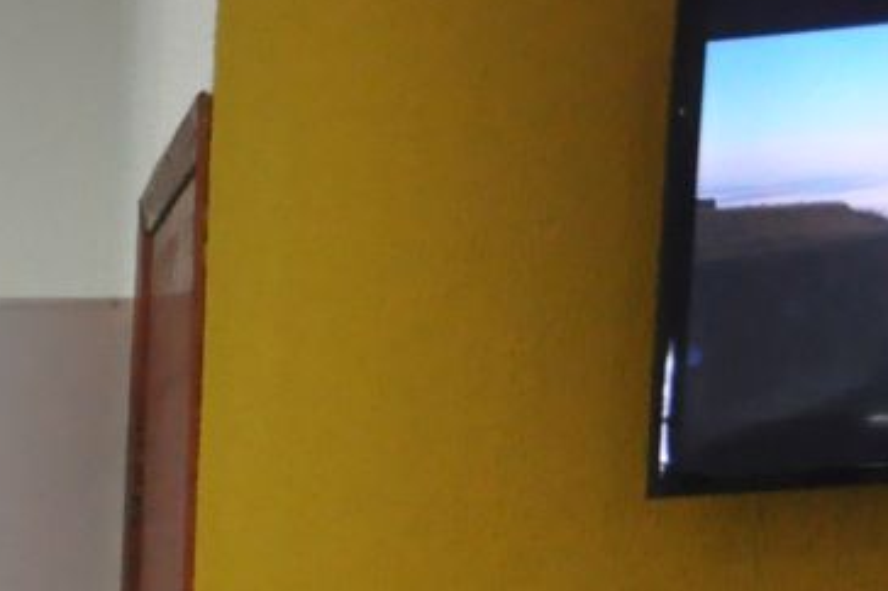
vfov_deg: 5.8
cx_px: -1717
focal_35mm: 221
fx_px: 5445
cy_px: 1685
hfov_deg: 8.1
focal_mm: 25
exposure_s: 1/80
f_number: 4.5
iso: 1600
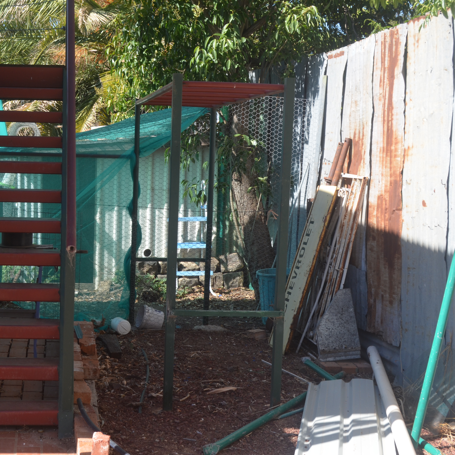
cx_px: 146
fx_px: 863
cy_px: 228
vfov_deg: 29.6
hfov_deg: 29.3
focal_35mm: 58
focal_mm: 30
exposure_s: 1/160
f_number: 6.3
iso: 200
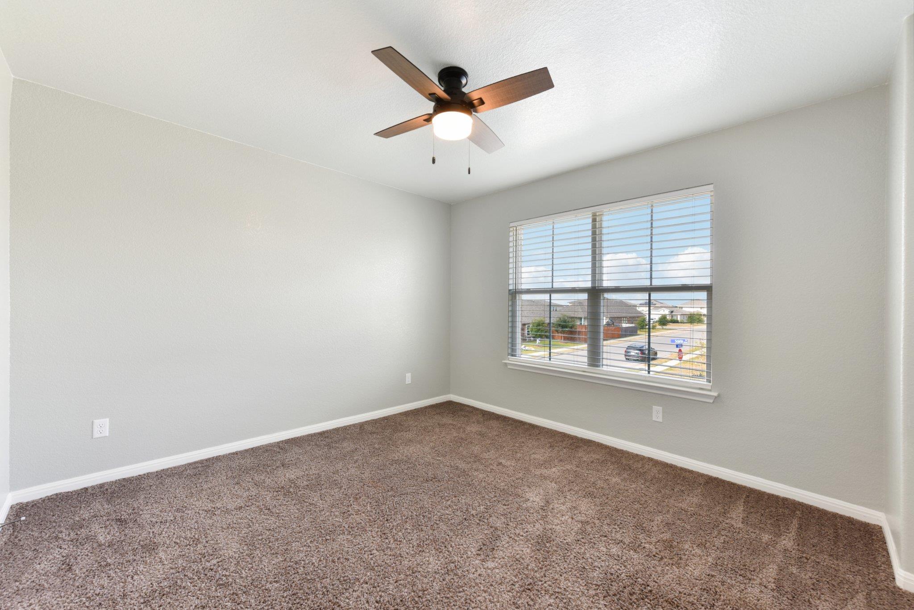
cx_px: 457
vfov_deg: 81.2
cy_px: 305
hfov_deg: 104.2
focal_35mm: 14
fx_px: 355
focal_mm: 14
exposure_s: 1/15
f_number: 8
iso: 100
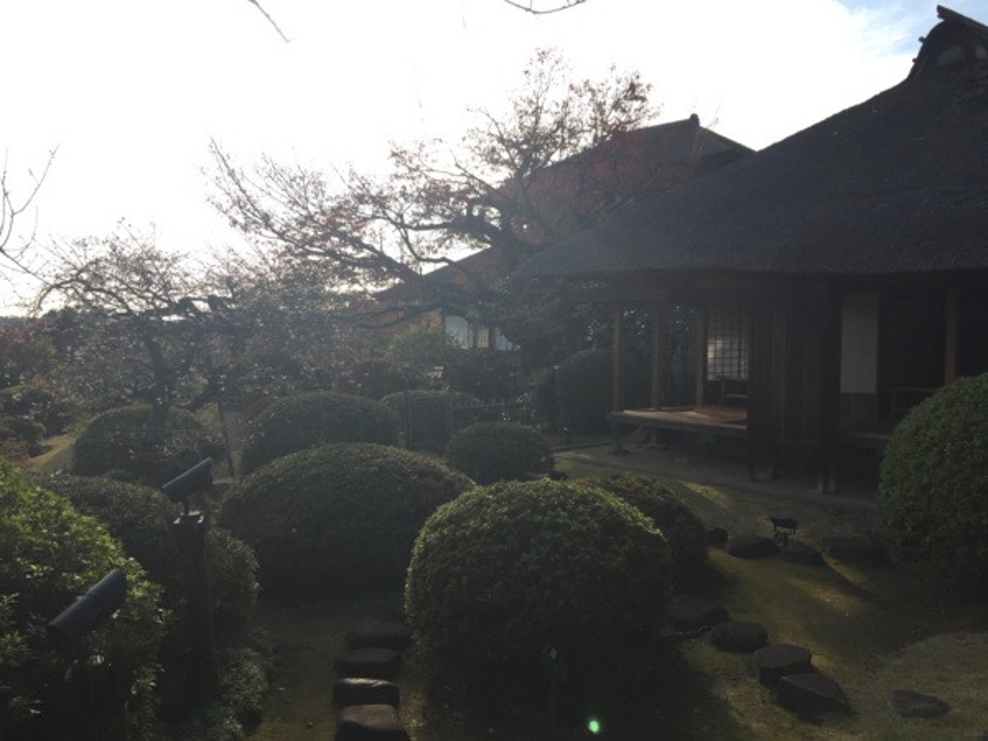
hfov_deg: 61.7
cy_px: 370
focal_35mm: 29
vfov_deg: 48.2
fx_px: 828
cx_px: 494
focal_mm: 4.15
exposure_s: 1/964
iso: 32
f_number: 2.2
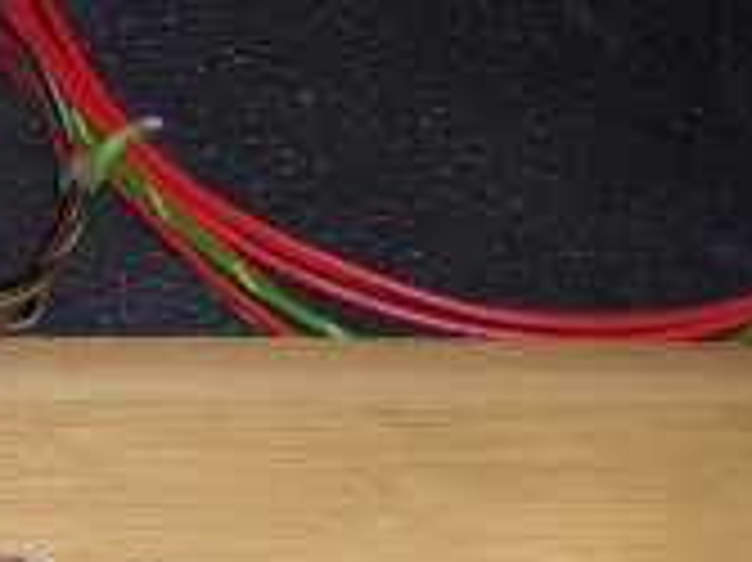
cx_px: -18
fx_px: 3430
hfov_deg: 12.4
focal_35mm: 158
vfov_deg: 9.3
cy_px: 611
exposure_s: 1/60
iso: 200
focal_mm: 10.6
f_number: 4
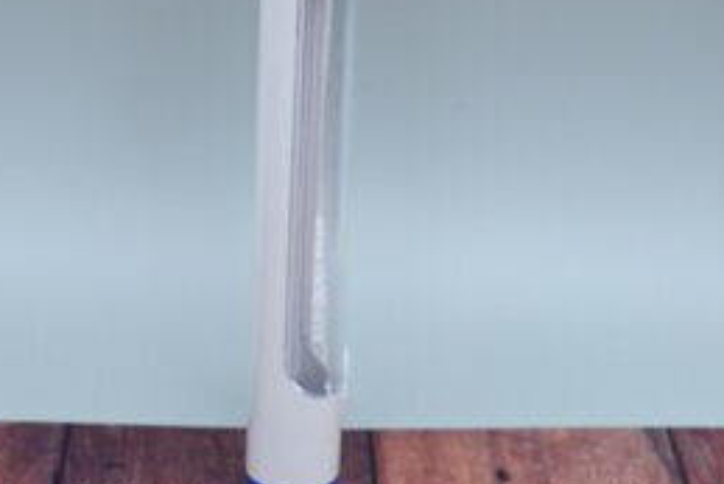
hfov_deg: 21.7
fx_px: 1887
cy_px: -4
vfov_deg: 14.4
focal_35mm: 94
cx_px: 319
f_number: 4.5
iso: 1000
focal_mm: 26.5
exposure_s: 1/125
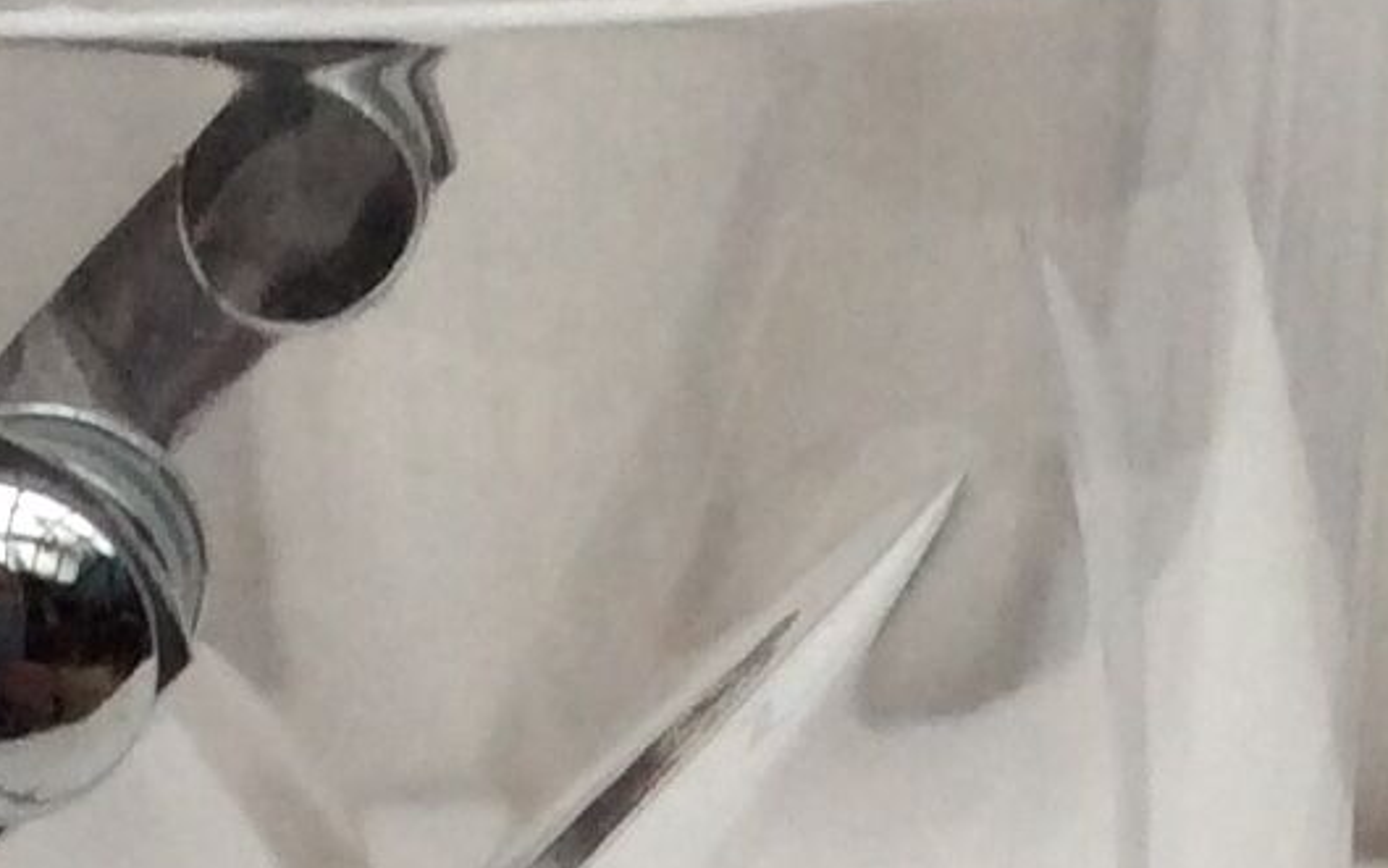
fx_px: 6281
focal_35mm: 166
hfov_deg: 12.6
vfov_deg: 7.6
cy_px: 1775
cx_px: 386
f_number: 2.4
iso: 50
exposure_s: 1/100
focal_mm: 3.3
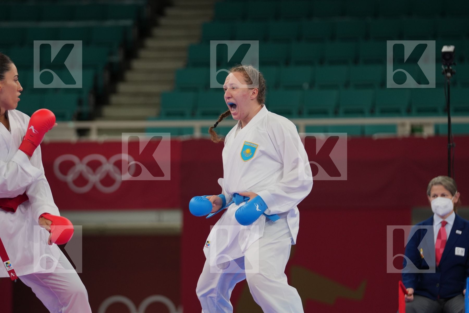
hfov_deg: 8.5
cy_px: 156
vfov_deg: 5.7
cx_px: 234
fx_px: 3166
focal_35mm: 243
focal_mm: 162
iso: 500
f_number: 2.8
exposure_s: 1/1000
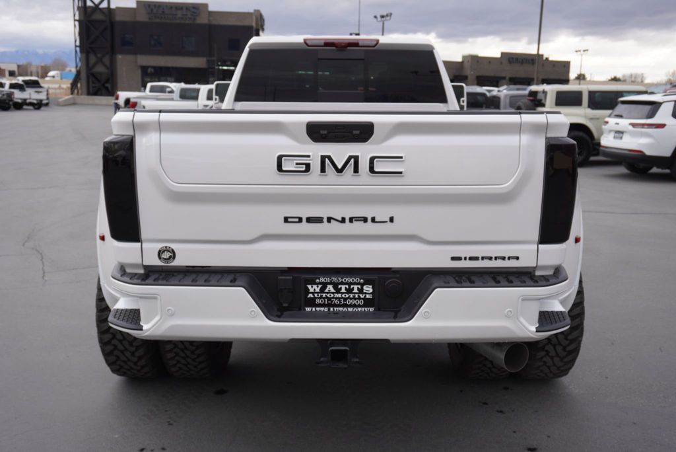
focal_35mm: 34
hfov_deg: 55.1
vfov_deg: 38.4
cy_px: 226
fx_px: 648
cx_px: 338
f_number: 5.6
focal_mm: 23
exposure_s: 1/100
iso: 100
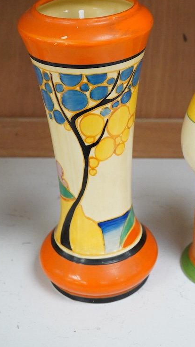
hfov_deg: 16.6
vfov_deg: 29.2
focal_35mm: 72
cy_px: 123
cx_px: 149
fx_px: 663
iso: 3200
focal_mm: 30
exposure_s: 1/250
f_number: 9
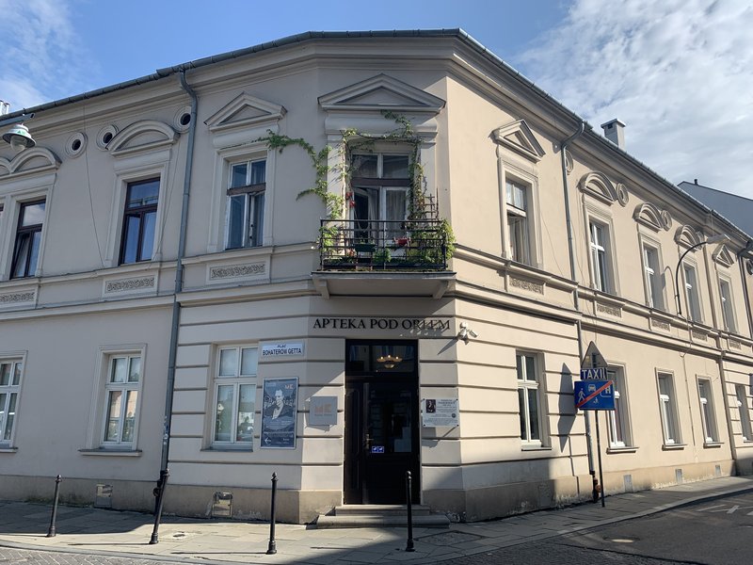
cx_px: 376
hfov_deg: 67.3
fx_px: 566
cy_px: 282
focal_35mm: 26
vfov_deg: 53.1
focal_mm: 4.25
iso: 25
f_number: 1.8
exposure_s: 1/1916
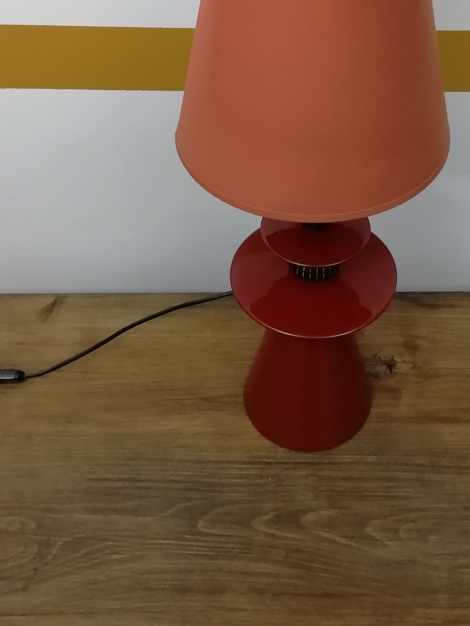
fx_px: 760
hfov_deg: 34.0
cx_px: 319
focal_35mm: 42
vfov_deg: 43.1
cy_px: 143
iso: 250
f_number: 2.2
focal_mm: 3.21
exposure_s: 1/33.3
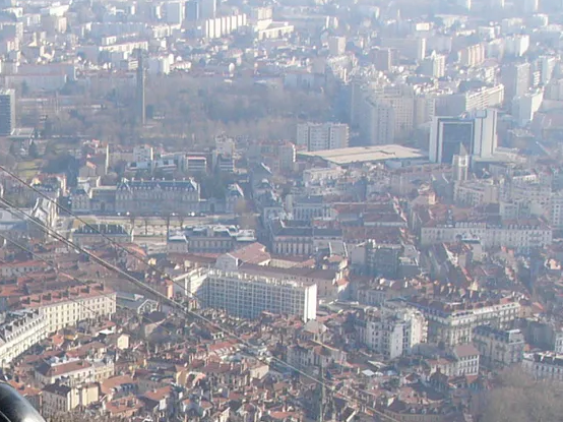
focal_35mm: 104
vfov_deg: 14.1
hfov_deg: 17.9
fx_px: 1691
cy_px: 383
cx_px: -128
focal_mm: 6
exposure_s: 1/250
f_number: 4
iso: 50
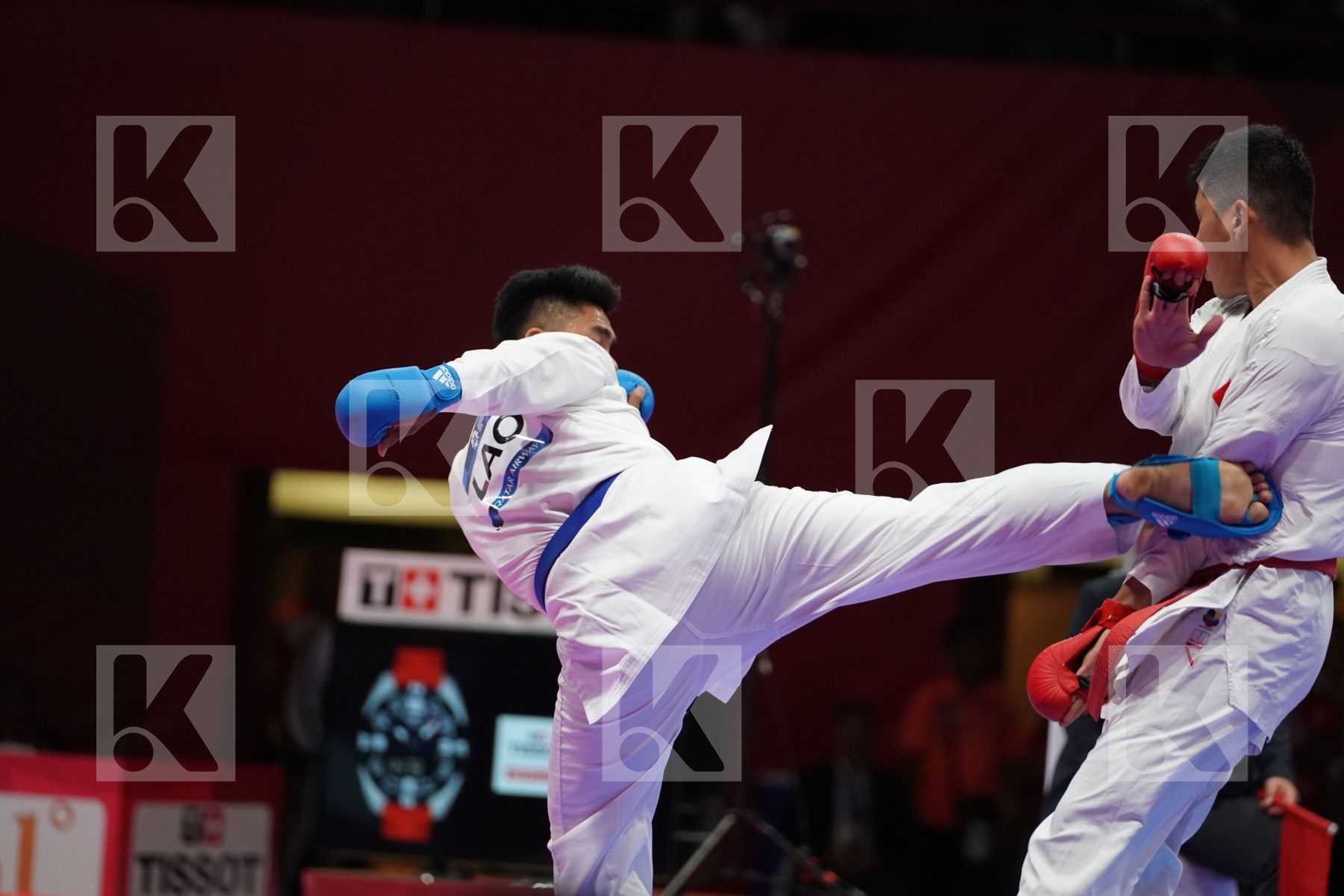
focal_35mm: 251
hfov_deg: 8.2
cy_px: 448
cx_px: 672
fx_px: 9370
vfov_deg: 5.5
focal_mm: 251
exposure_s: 1/1000
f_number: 4
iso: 4000
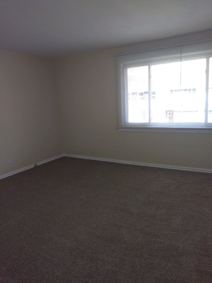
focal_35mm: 20
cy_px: 142
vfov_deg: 81.7
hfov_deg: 66.0
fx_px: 163
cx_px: 106
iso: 134
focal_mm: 3.54
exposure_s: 1/60
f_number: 2
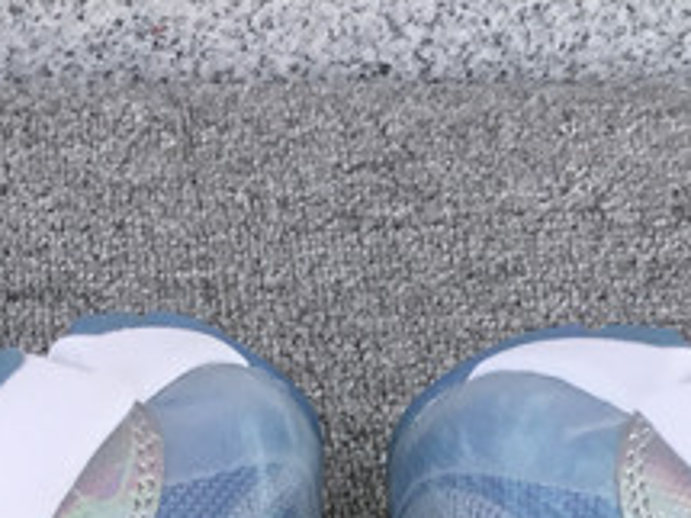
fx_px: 2594
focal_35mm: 130
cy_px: 1079
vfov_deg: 10.4
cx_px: 350
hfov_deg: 15.2
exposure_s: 1/337
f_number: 2.4
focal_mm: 3.3
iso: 25
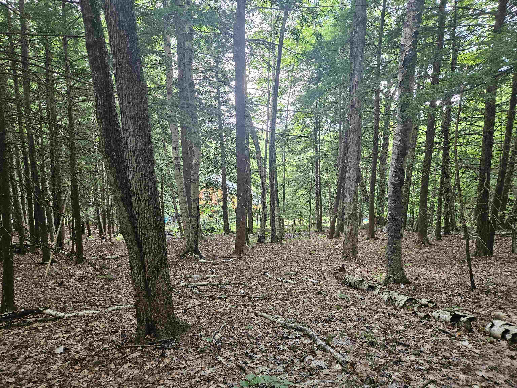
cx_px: 258
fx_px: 344
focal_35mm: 23
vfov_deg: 58.9
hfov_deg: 73.9
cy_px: 194
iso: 320
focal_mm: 5.4
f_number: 1.8
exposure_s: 1/120
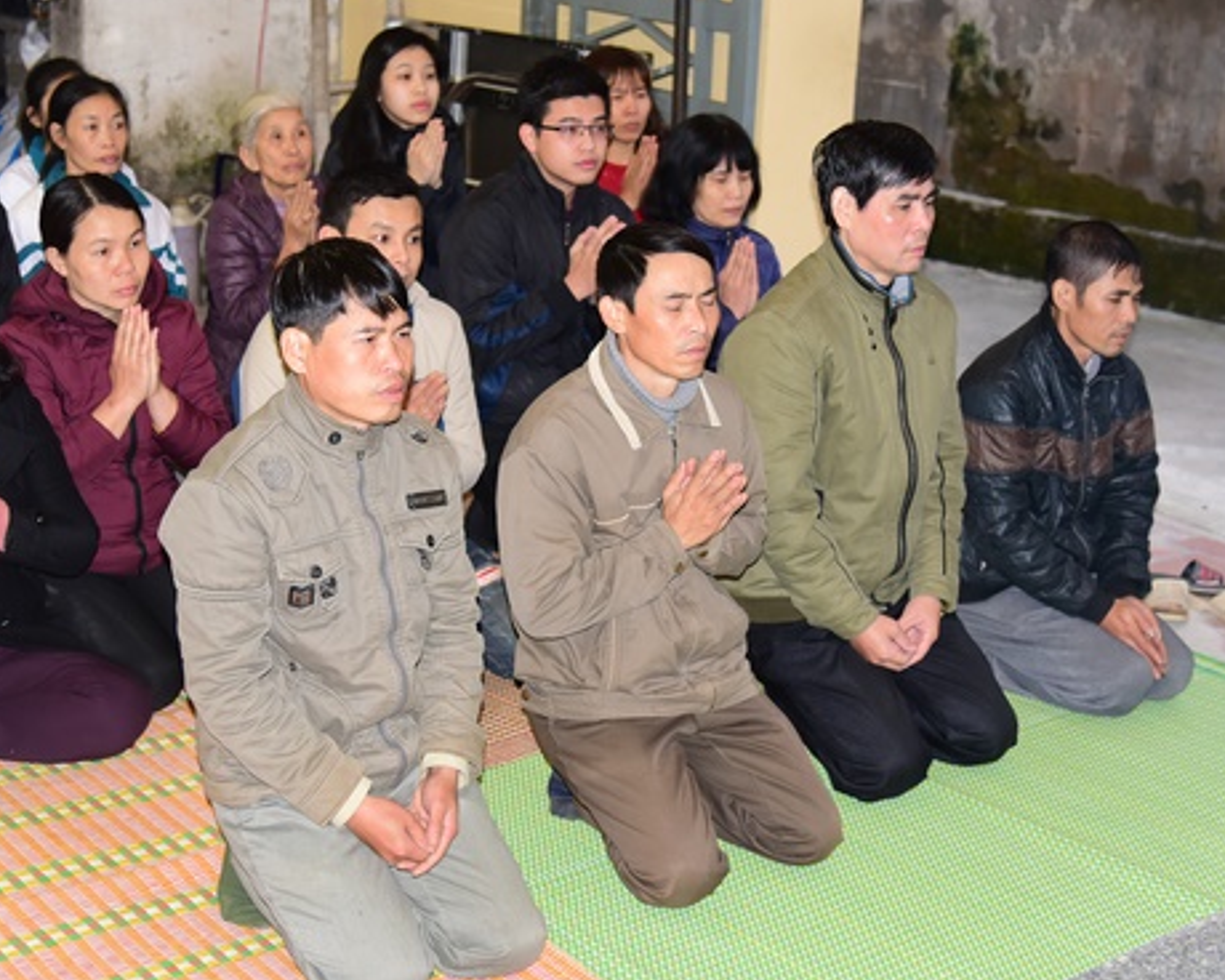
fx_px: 2212
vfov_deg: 25.0
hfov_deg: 31.0
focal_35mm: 61
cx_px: 591
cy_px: 431
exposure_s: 1/80
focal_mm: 46
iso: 1000
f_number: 4
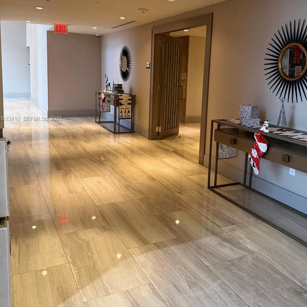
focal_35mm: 32
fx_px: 321
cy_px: 119
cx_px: 165
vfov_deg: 50.7
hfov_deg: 51.1
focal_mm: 6.76
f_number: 1.78
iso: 400
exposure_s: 1/60
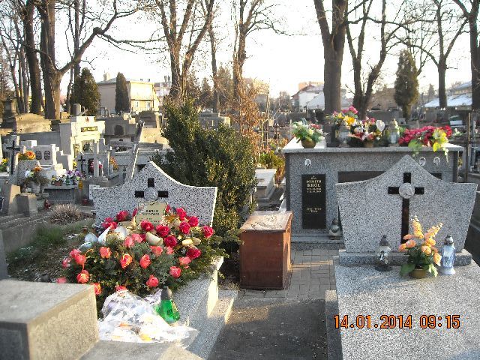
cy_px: 180
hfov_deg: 52.6
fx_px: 485
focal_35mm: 35
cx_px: 240
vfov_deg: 40.7
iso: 161
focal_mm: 5.7
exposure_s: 1/250
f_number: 2.8
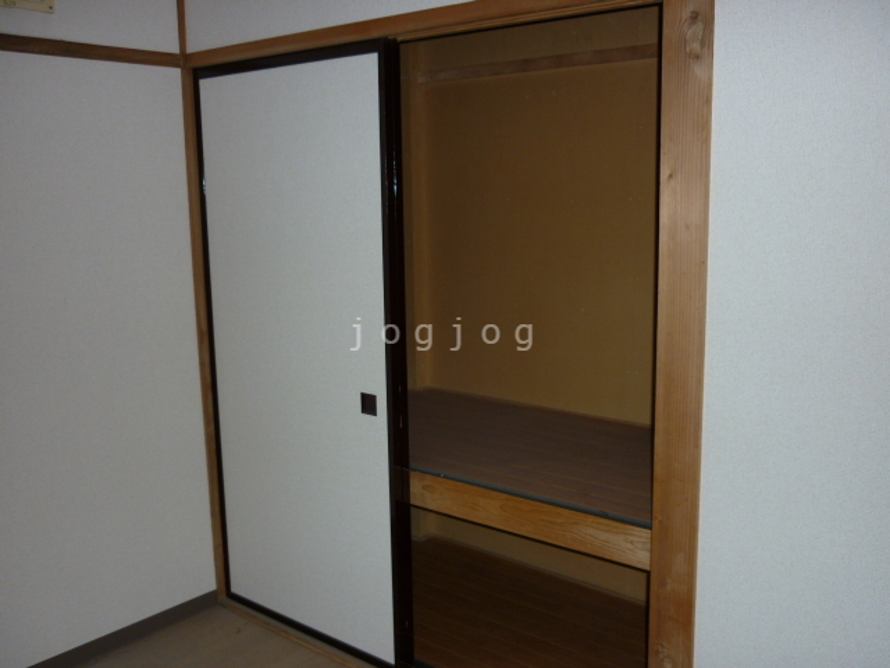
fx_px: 848
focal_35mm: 33
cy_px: 334
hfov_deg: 55.4
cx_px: 445
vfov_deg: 42.9
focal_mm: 5.5
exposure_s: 1/30
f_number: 2.8
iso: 100
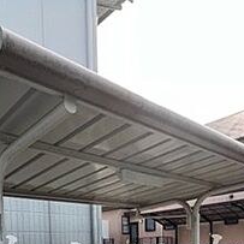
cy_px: 269
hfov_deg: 47.2
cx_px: 70
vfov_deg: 39.5
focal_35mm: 34
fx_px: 271
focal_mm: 1.57
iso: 32
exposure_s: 1/401
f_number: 1.8
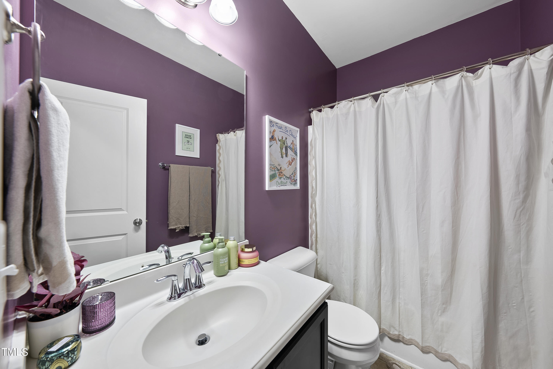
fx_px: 184
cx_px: 276
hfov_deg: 112.6
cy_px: 184
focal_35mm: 12
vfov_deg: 90.1
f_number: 7.1
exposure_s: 1/3
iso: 400
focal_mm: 12
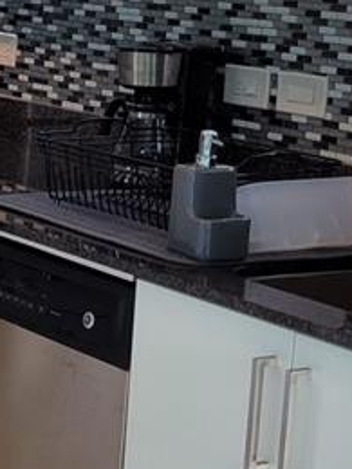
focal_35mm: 120
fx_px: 1627
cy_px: 186
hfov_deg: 11.0
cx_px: -406
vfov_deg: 16.4
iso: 40
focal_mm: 5.4
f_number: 1.8
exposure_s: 1/172
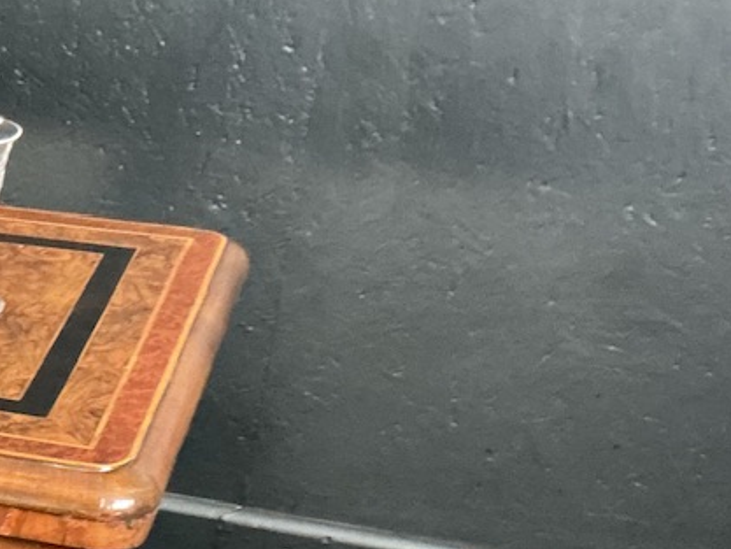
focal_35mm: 89
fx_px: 1880
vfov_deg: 16.2
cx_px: -312
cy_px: 567
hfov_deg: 19.6
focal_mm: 3
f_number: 1.8
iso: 500
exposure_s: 1/25
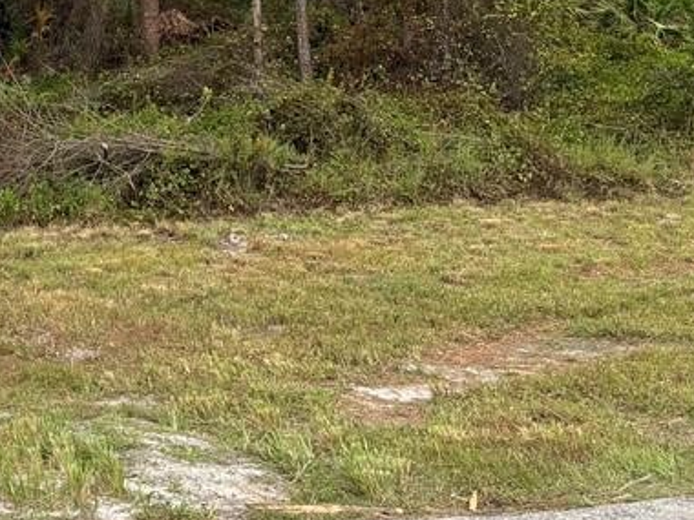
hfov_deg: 24.2
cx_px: -221
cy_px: -64
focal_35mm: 70
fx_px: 1403
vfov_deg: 20.0
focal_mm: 5.96
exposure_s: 1/1178
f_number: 1.6
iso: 50
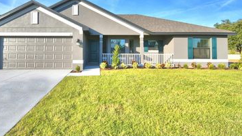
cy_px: 49
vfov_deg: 50.9
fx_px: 141
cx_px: 96
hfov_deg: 80.1
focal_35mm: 22
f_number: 4.5
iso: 100
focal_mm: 10
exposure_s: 1/1250
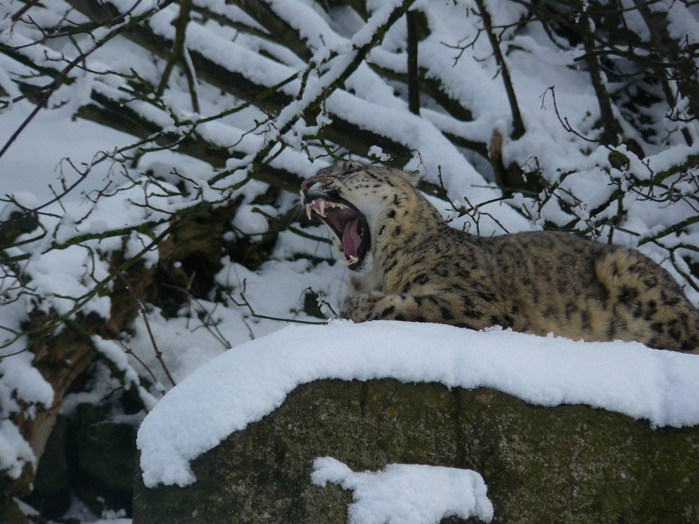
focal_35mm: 400
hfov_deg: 5.0
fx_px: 8077
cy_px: 262
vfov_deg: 3.7
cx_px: 350
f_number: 4.5
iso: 100
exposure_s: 1/800
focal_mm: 66.7
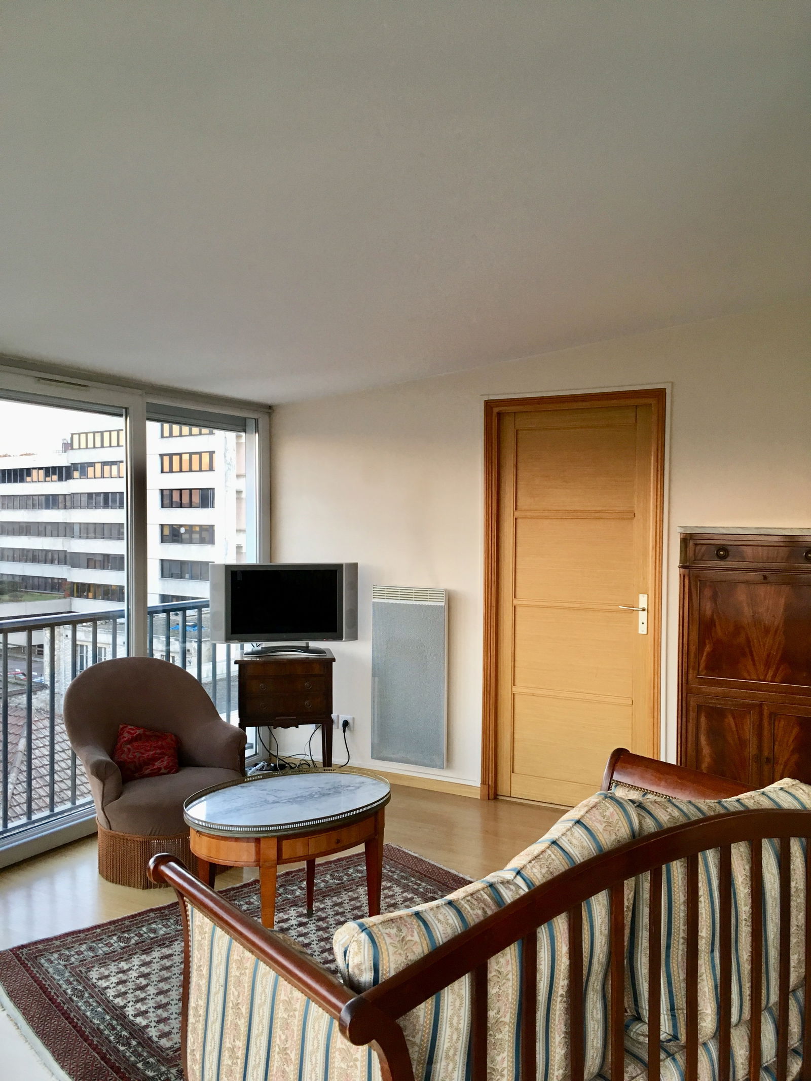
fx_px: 906
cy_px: 540
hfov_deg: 48.2
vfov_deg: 61.7
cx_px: 406
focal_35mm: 29
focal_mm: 4.15
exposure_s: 1/33
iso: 100
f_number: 2.2
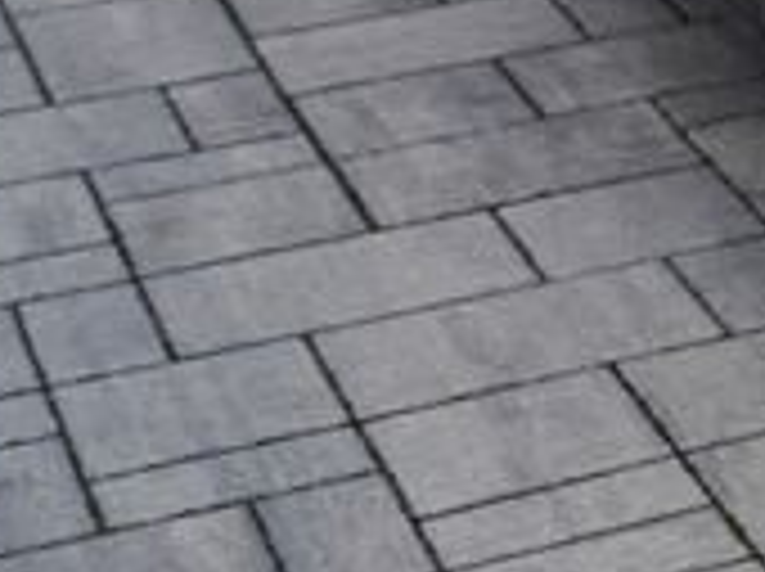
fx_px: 3840
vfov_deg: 8.2
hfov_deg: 10.0
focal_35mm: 174
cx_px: 1804
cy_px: -475
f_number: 3.2
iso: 100
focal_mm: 30
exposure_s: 1/40
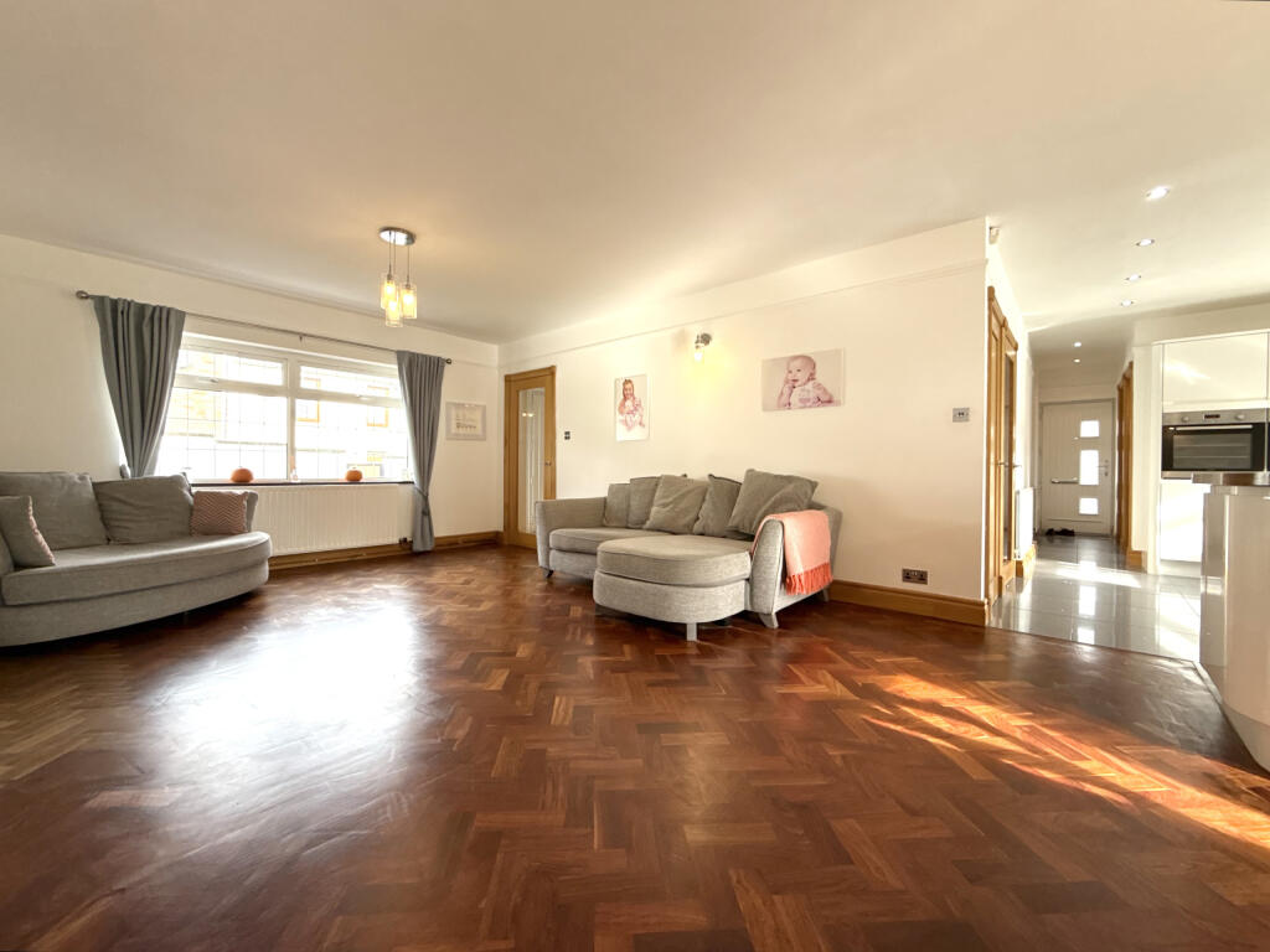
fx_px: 514
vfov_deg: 85.7
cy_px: 476
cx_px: 635
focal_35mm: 14
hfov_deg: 102.1
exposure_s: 1/99
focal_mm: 2.22
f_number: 2.2
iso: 80
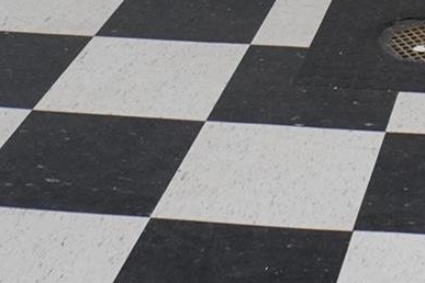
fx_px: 1499
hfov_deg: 15.8
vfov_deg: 9.9
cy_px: -301
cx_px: 437
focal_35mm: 127
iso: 1000
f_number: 4
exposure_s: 1/160
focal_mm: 16
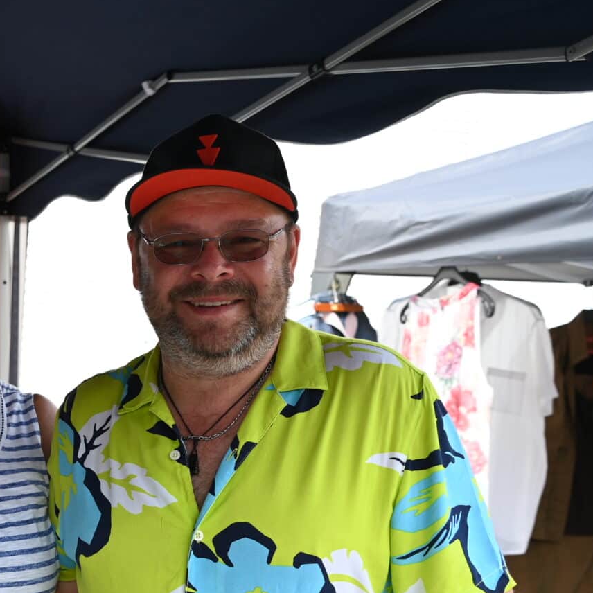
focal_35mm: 61
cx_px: -73
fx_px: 1182
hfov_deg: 25.9
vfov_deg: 27.6
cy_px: 466
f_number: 4
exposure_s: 1/250
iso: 200
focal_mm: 24
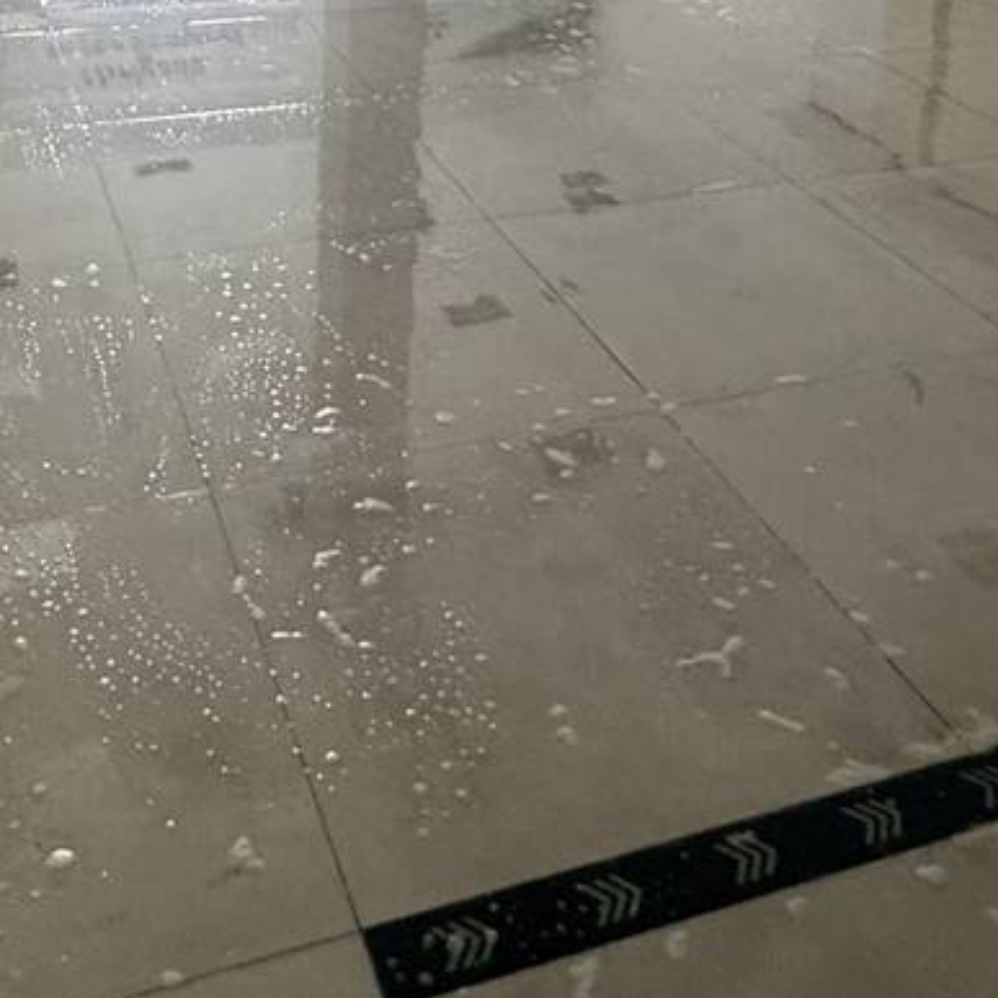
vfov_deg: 30.2
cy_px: -255
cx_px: 433
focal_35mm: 46
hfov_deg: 36.7
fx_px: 1500
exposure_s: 1/70
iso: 320
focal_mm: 2.22
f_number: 2.2
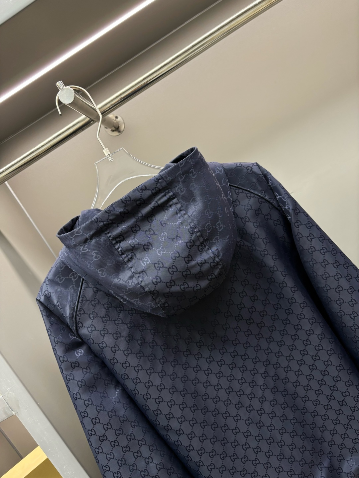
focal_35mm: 26
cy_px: 239
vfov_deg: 67.3
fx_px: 360
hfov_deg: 53.1
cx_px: 180
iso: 80
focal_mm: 5.96
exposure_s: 1/100
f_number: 1.6
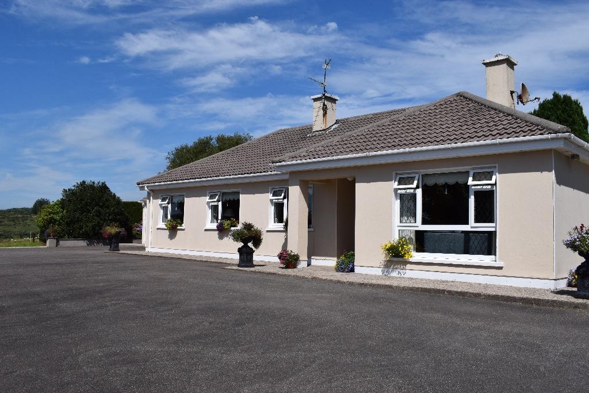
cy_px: 196
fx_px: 515
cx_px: 294
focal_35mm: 32
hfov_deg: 59.5
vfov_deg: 41.7
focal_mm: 21
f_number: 11
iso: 200
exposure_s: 1/500
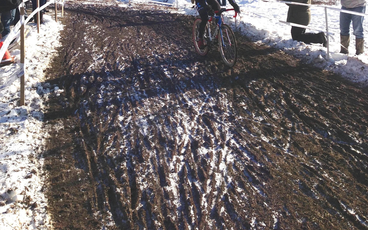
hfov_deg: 42.6
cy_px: -4
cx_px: 184
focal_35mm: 47
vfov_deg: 25.9
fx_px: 471
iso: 50
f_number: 2.4
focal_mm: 4.13
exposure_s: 1/2584
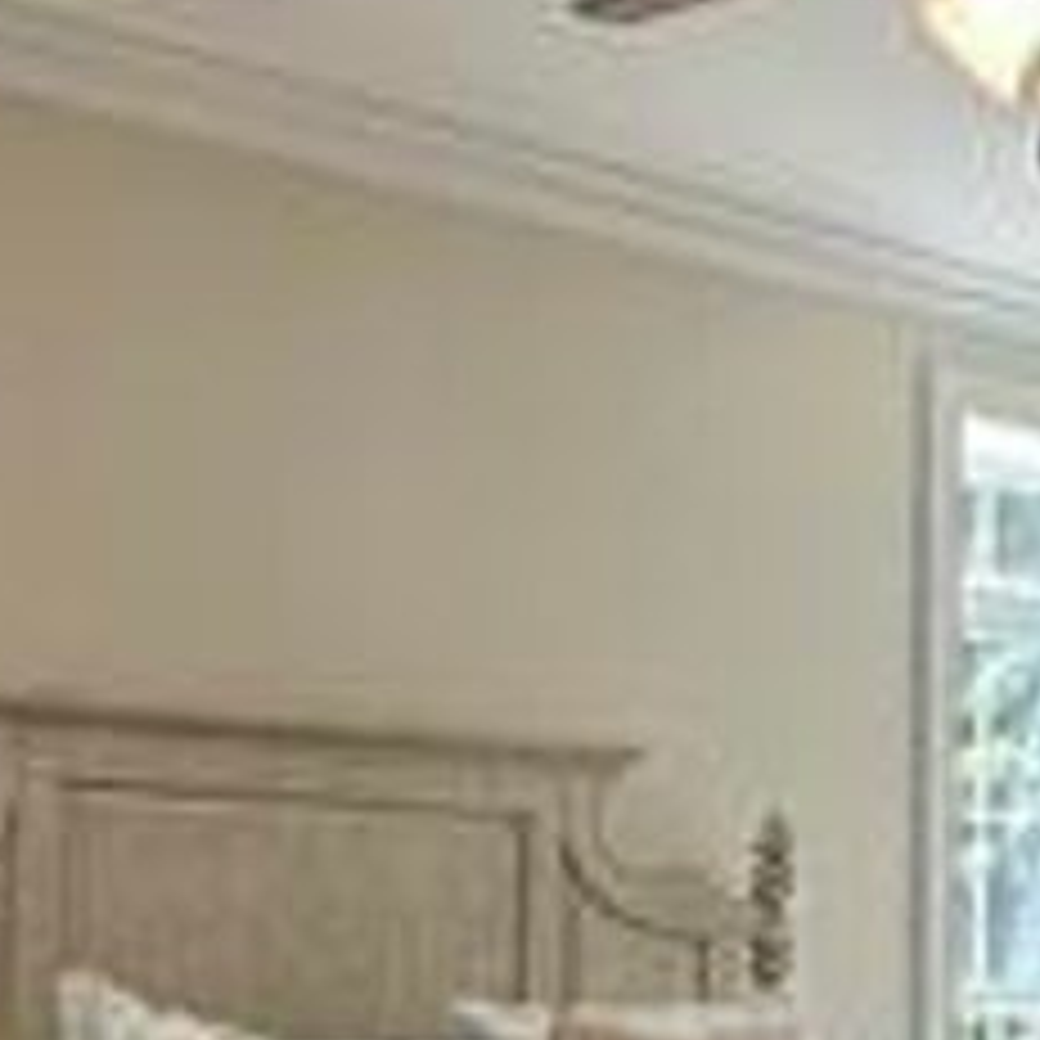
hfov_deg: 20.9
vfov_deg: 21.1
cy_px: 831
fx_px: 2753
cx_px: 961
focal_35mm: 81
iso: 80
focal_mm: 2.22
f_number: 2.2
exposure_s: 1/120
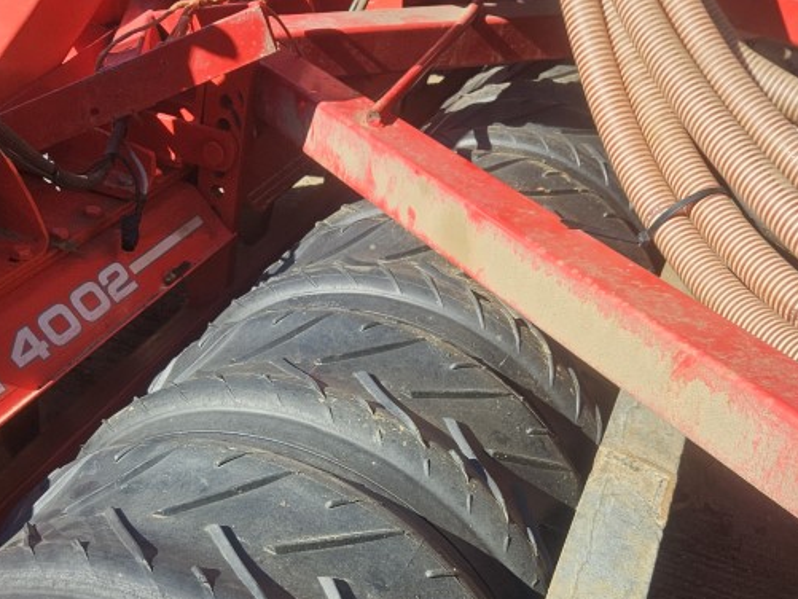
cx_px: 298
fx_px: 1084
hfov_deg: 40.1
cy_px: 457
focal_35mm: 47
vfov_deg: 30.3
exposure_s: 1/1132
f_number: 1.8
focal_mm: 5.4
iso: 25
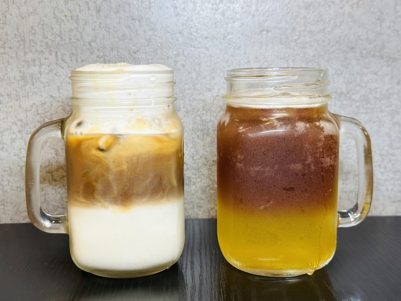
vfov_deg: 30.3
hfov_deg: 39.7
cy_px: 150
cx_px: 200
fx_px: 556
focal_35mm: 48
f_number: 1.78
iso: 160
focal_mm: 6.86
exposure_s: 1/60
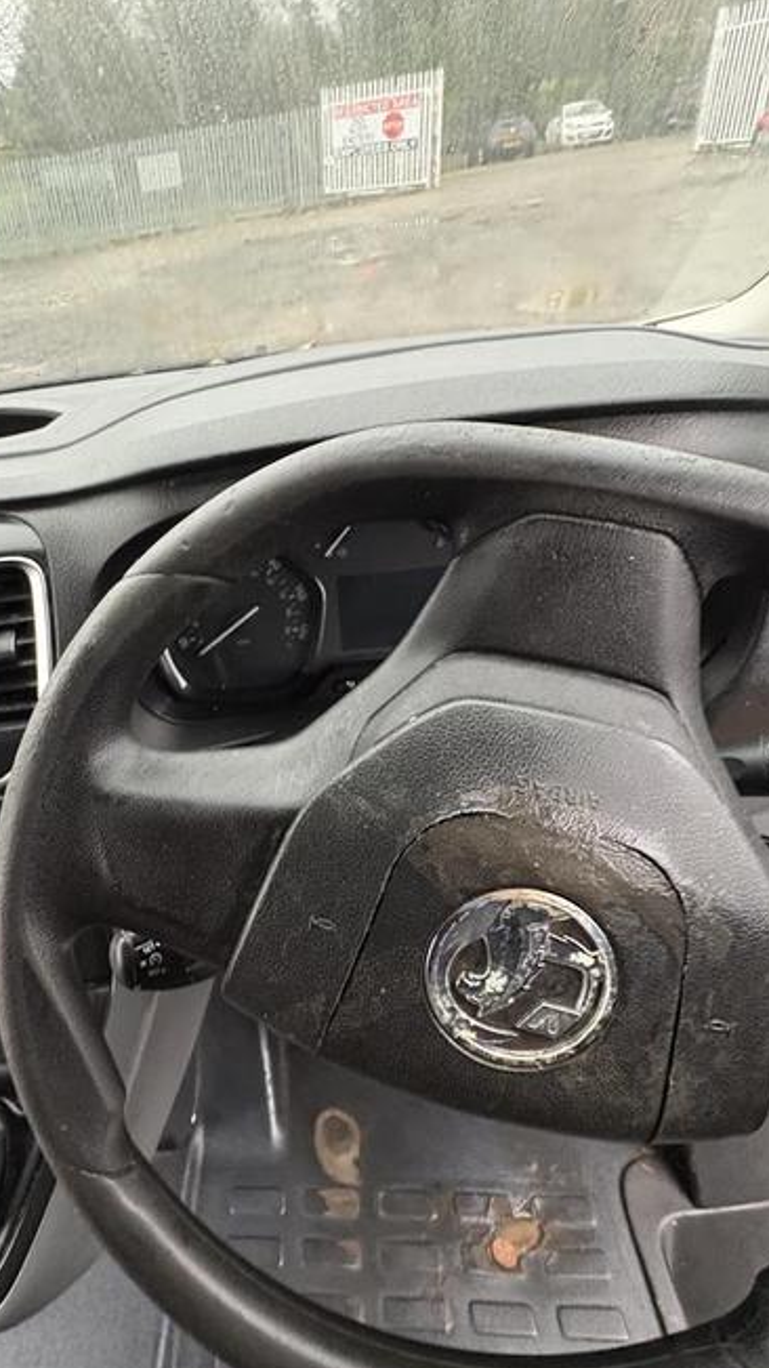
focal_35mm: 21
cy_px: 693
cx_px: 208
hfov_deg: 51.7
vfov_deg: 83.8
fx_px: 762
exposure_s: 1/60
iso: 400
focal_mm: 2.22
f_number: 2.2
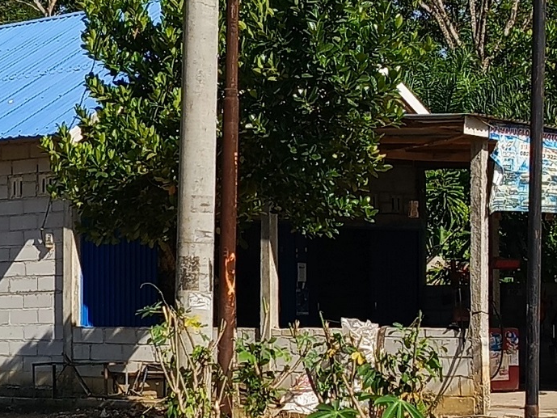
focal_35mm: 106
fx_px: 1706
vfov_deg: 14.0
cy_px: 205
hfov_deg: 18.5
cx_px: 194
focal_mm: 5.25
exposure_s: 1/440
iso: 50
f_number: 1.75
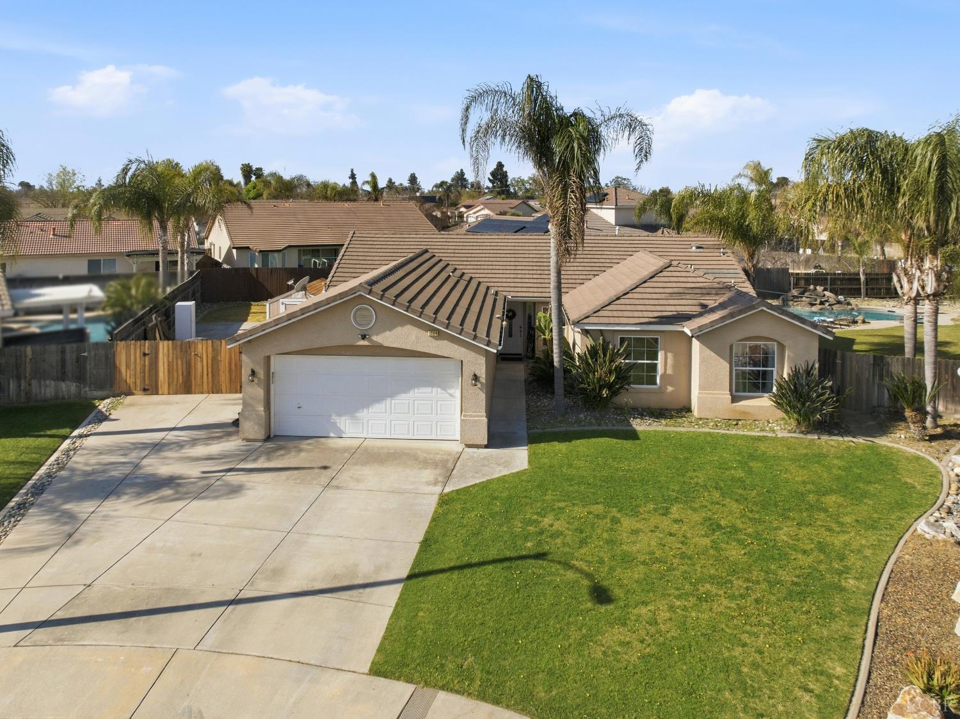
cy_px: 360
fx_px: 665
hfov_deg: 71.6
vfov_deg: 56.8
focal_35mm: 24
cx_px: 480
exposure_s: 1/5000
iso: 200
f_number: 2.8
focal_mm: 12.3
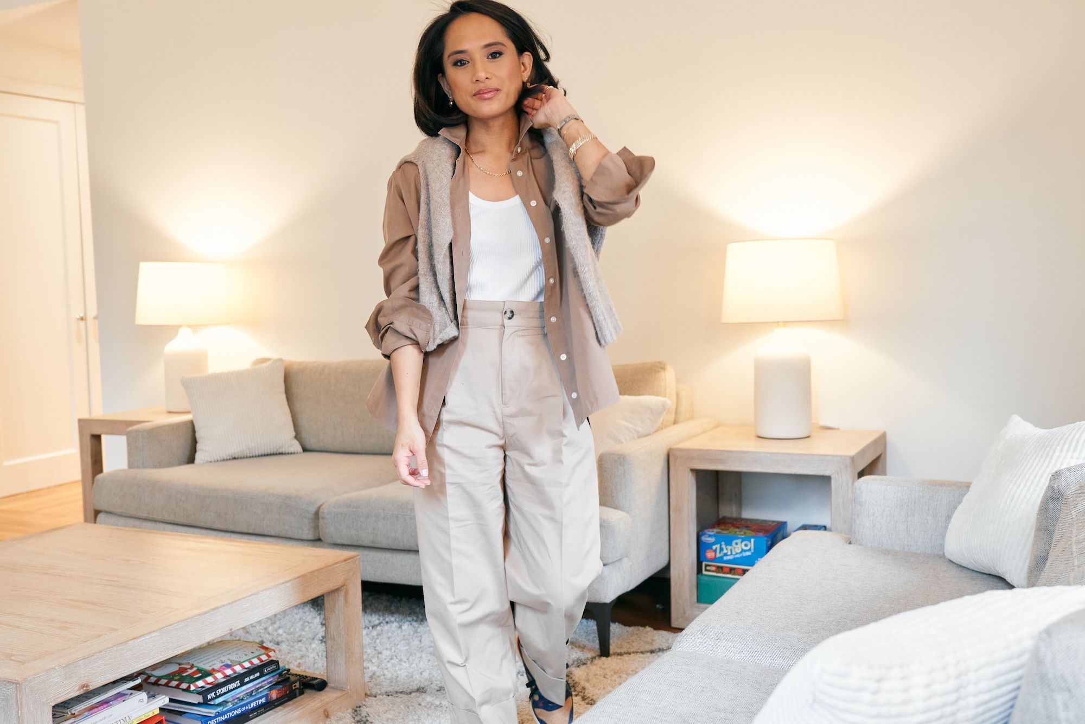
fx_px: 1085
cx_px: 542
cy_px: 362
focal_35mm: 36
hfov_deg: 53.1
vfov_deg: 36.9
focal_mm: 24
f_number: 2.8
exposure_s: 1/100
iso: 2000
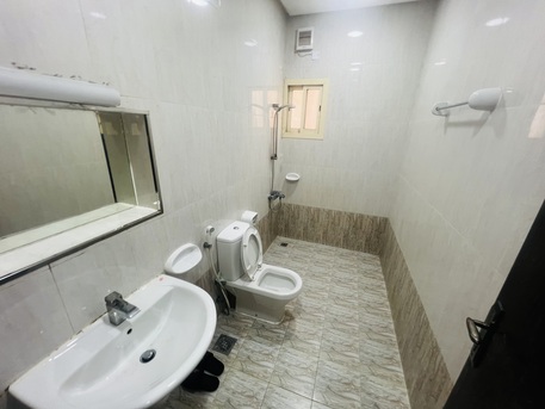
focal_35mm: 13
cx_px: 272
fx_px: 205
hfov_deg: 106.2
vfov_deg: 89.9
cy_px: 204
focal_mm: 1.57
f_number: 1.8
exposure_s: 1/25
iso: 64
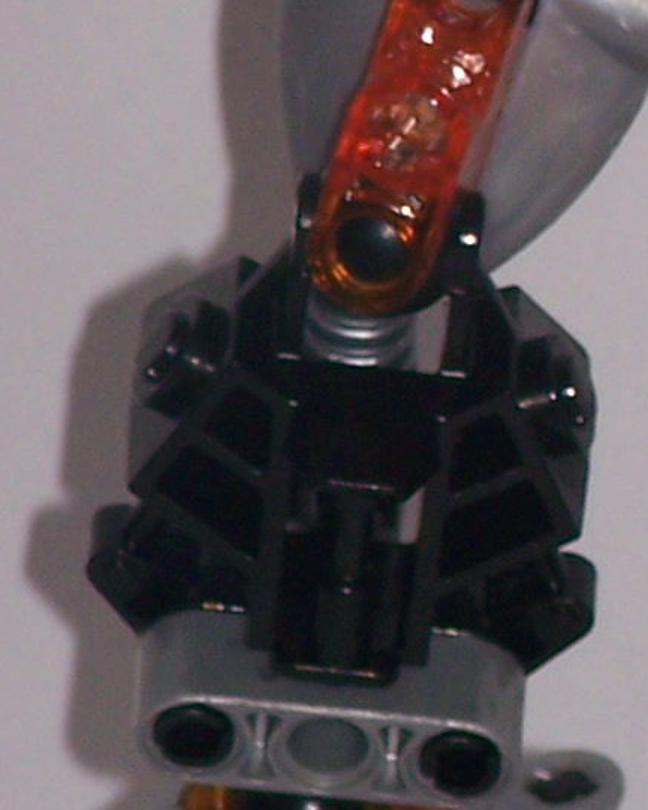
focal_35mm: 966
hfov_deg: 1.6
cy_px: 314
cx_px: 1553
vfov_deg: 2.0
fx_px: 23151
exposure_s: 1/125
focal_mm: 31.3
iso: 80
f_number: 3.2
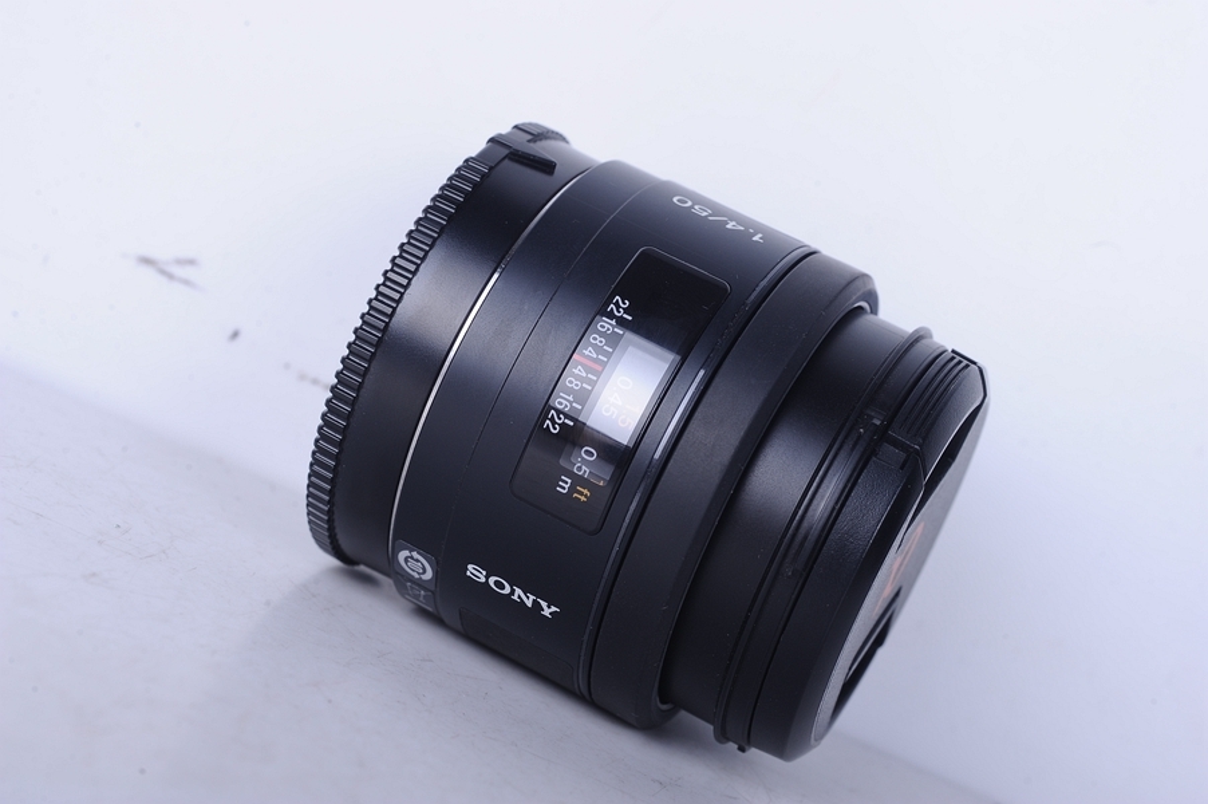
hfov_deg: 33.4
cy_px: 402
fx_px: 2012
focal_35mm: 60
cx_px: 604
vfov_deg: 22.6
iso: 200
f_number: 11
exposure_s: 1/160
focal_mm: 60
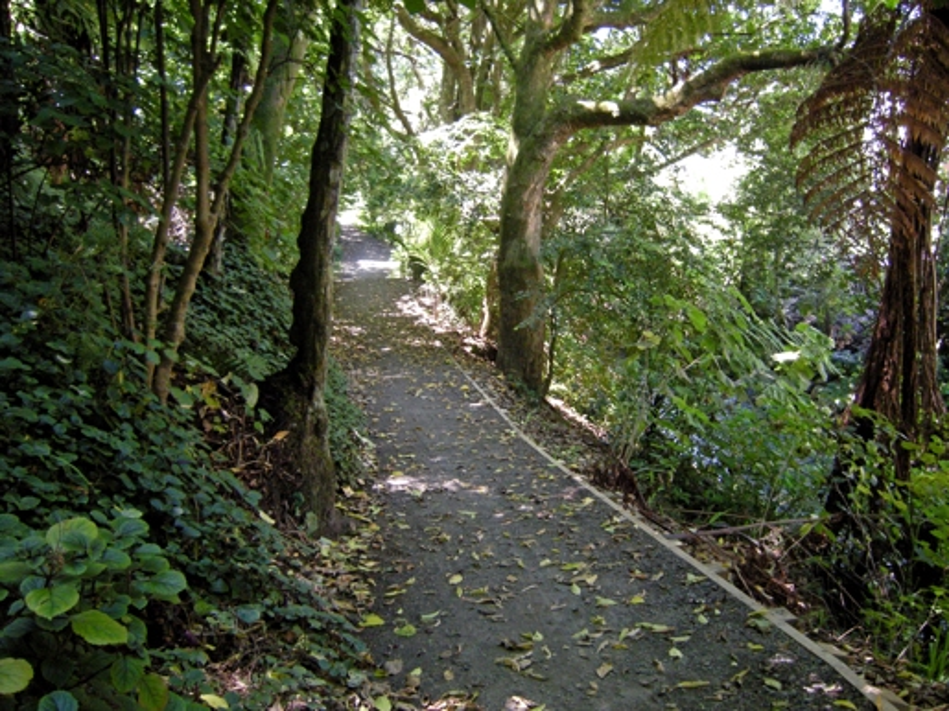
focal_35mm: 28
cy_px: 356
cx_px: 474
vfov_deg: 49.7
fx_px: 767
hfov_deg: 63.5
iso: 288
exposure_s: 1/55
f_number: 2.8
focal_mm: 4.7
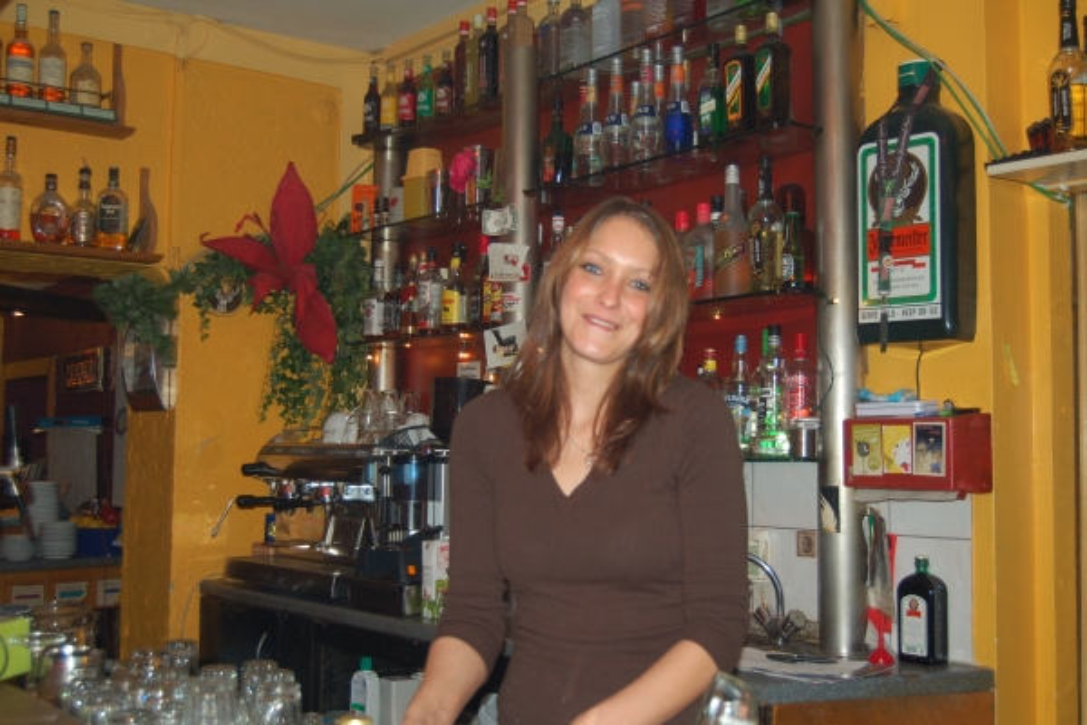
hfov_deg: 46.4
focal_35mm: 42
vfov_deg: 31.9
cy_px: 362
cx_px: 544
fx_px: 1268
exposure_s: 1/60
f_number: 4.2
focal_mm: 28
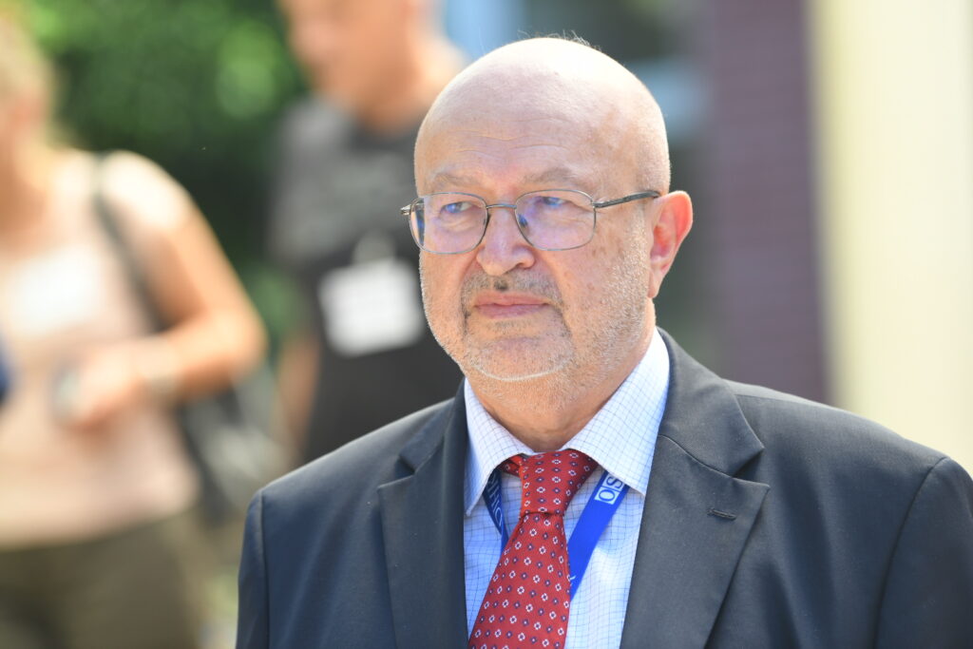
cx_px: 486
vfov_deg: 6.9
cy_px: 324
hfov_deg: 10.3
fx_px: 5406
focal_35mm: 200
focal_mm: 200
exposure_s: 1/320
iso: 250
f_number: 4
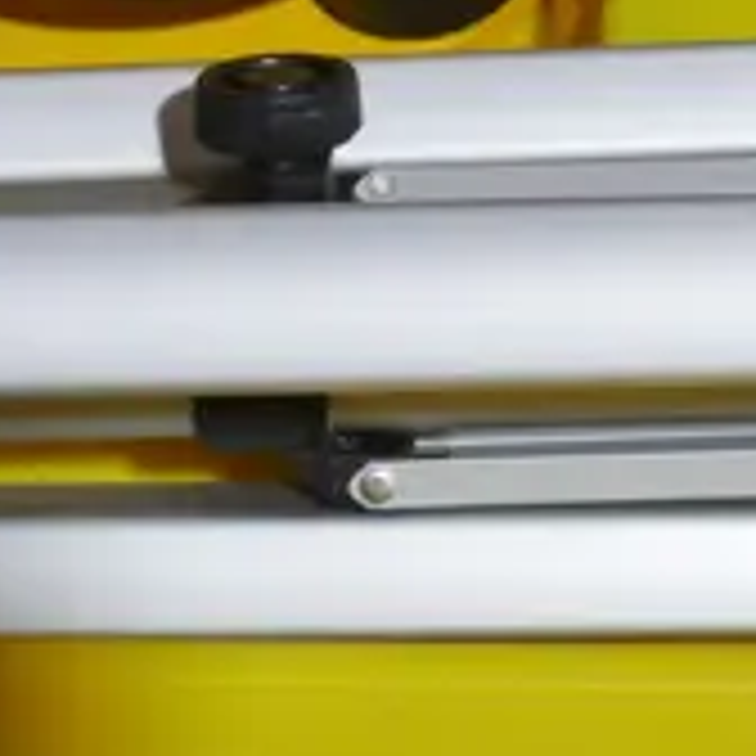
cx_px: 513
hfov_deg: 9.5
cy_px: -470
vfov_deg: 9.2
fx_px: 4522
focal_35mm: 183
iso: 320
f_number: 4
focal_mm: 17
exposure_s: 1/60
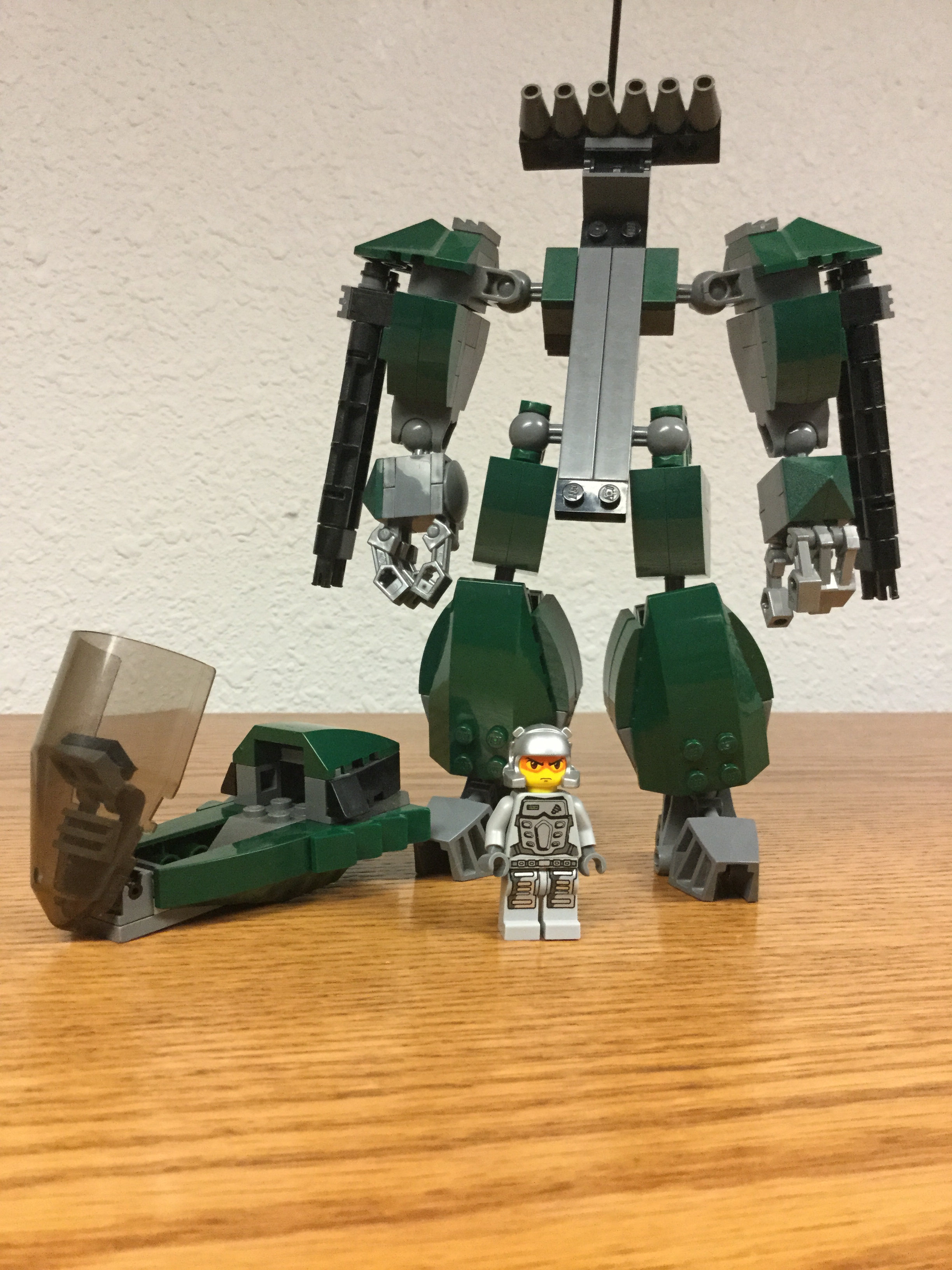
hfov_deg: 45.4
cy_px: 635
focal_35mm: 31
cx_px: 476
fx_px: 1137
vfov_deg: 58.4
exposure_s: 1/30
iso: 160
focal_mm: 3.3
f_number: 2.4
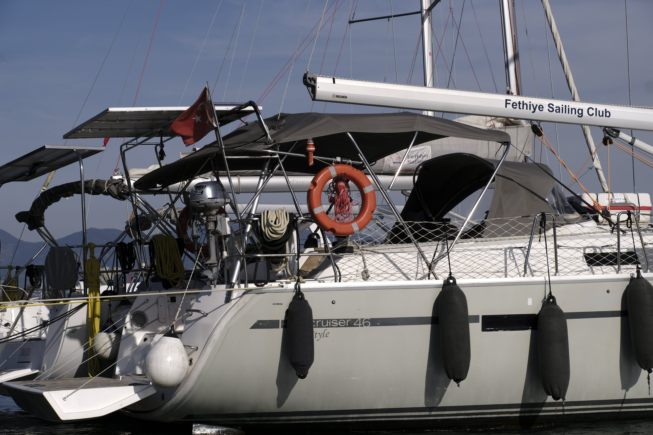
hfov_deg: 25.7
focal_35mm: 79
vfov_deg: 17.3
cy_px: 218
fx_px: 1433
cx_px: 326
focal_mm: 52.4
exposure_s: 1/400
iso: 100
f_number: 10
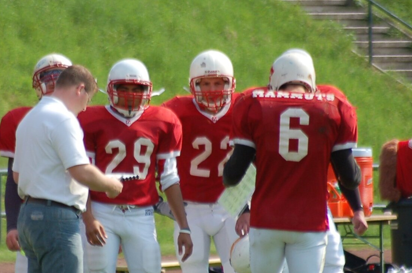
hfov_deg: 2.3
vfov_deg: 1.5
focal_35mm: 902
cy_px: 153
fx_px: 10300
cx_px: 145
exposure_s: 1/1000
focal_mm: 300
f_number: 5.6
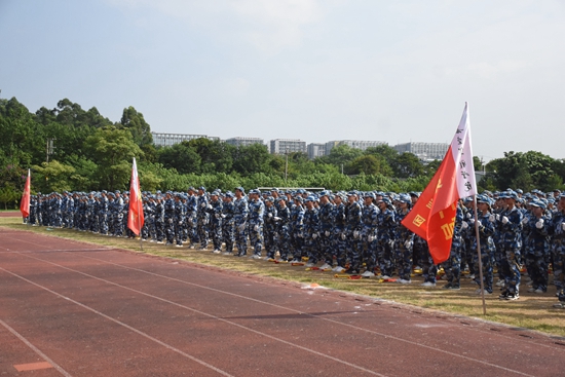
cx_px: 282
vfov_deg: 26.5
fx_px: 801
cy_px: 188
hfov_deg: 38.9
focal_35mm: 51
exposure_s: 1/8000
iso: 900
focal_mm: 34
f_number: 4.2
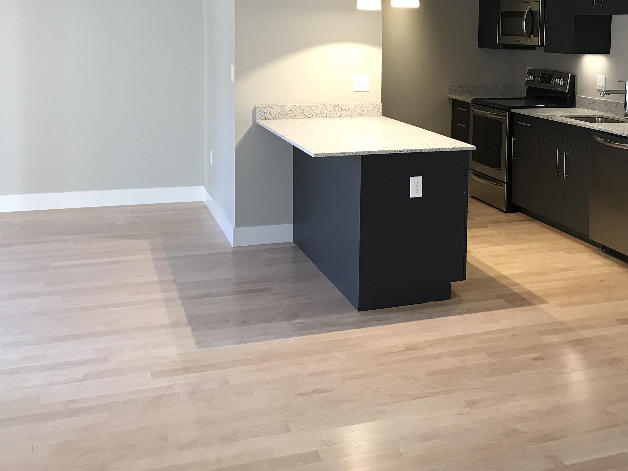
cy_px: 117
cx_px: 479
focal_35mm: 46
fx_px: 835
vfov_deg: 31.0
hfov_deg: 40.0
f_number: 1.8
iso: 25
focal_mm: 3.99
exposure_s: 1/30
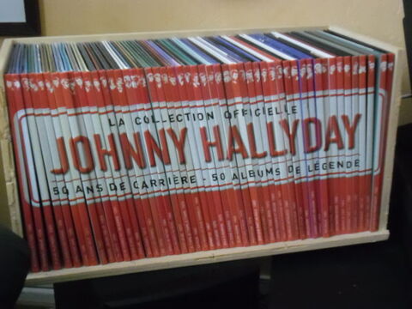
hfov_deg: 36.8
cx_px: 206
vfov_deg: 28.0
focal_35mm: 52
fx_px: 619
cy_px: 154
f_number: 5
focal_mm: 9.3
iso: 800
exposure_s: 1/21
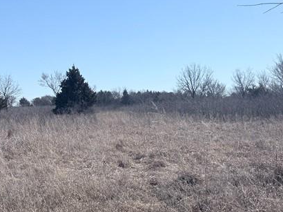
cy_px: 130
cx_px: 111
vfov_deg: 24.3
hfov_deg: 32.1
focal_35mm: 60
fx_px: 490
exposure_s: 1/6173
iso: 80
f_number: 1.78
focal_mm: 6.76
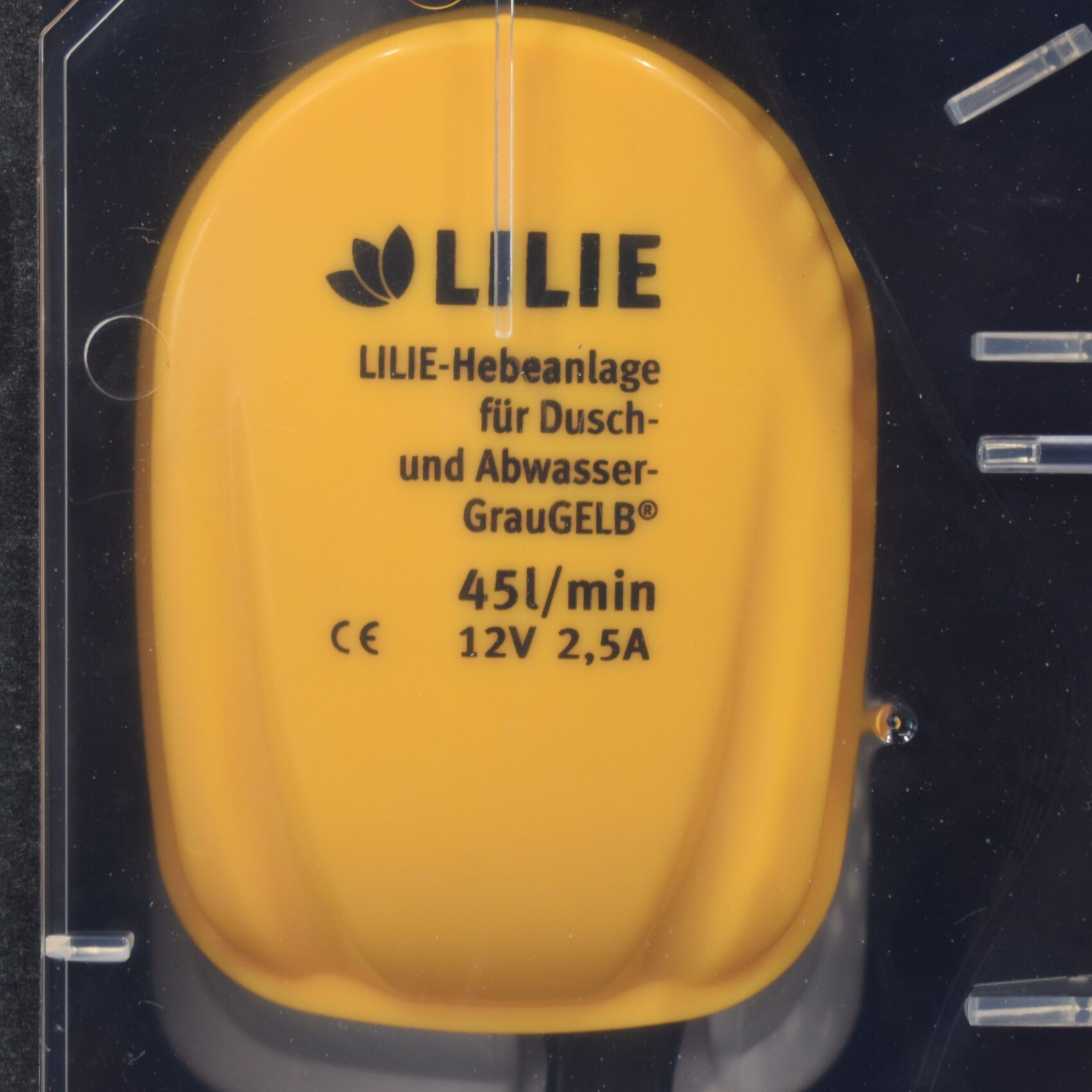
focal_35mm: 92
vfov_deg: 18.9
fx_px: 3284
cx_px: 555
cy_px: 547
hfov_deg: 18.9
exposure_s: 1/60
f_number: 7.1
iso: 400
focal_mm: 48
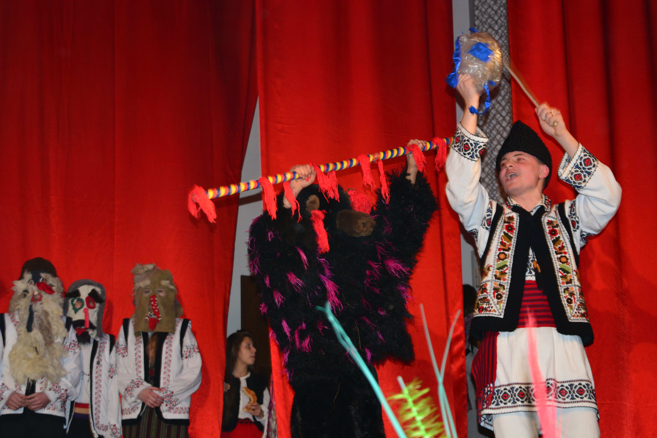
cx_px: 328
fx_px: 1314
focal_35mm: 72
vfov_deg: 18.9
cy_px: 219
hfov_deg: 28.1
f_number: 5.6
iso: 500
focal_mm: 48
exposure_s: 1/60
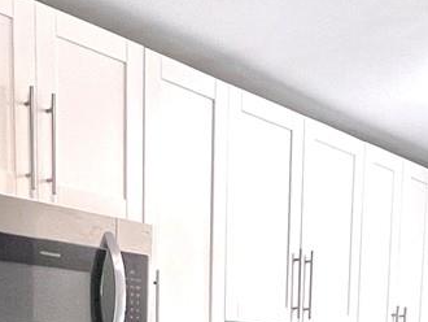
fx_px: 780
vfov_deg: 19.7
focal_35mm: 63
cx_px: 245
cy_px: 504
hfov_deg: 30.7
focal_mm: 1.57
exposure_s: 1/60
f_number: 1.8
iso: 320
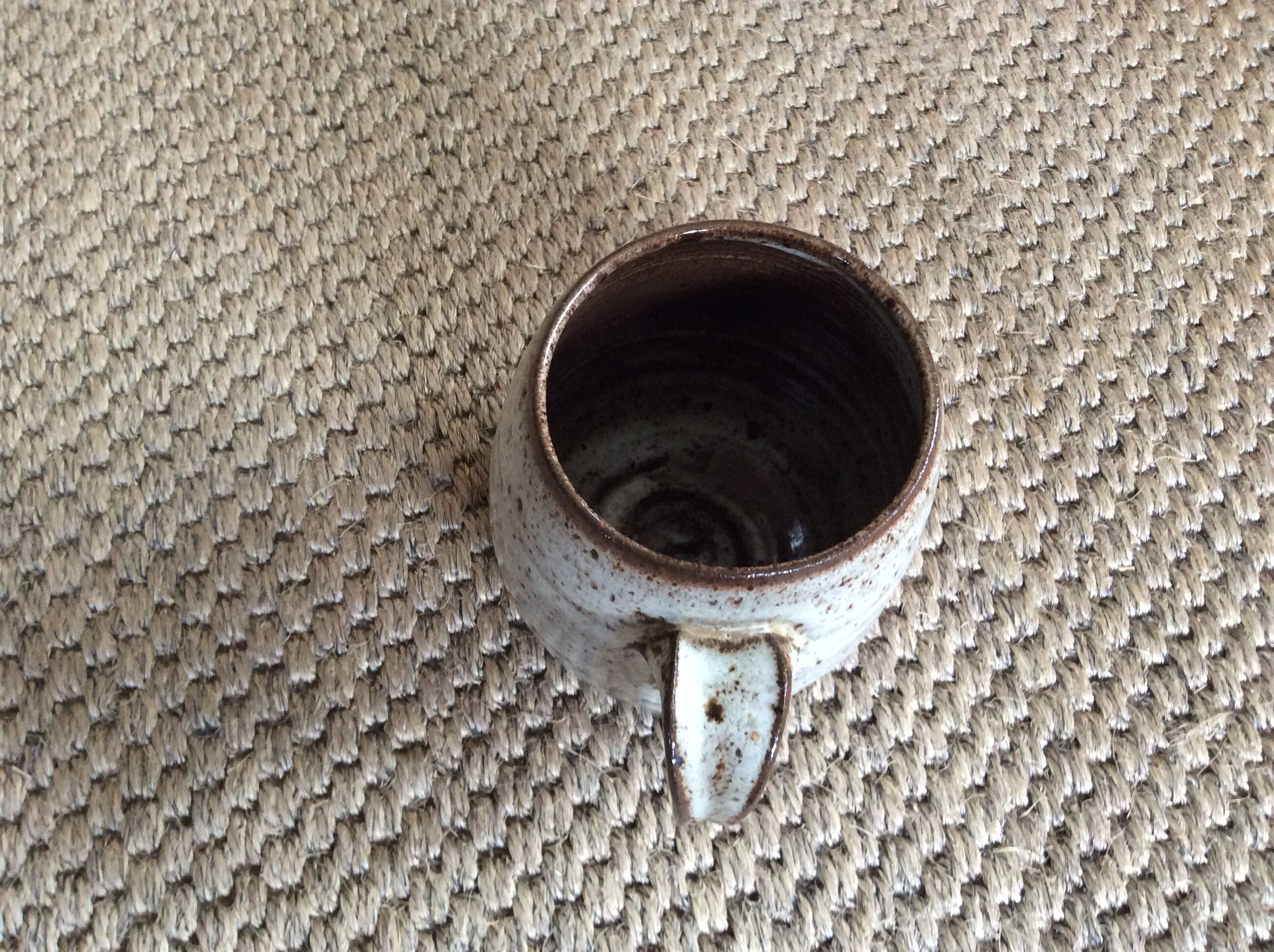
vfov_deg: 44.1
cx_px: 637
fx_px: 1176
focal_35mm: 32
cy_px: 476
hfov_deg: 56.9
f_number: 2.4
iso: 125
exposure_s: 1/25
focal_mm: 3.3
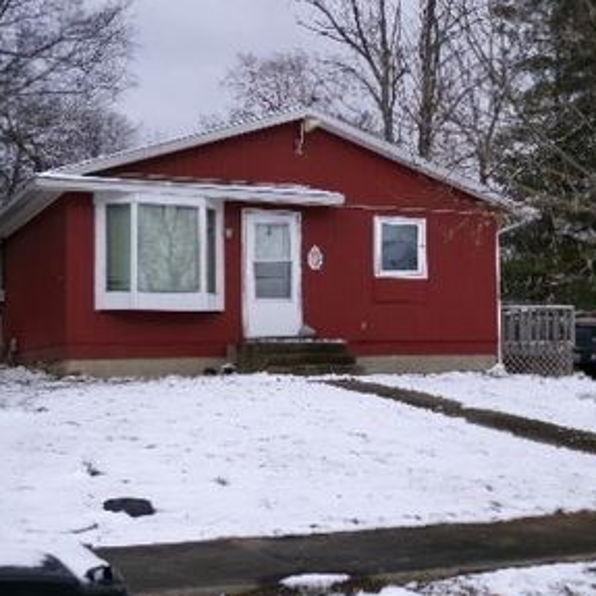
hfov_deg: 29.8
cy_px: 283
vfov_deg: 30.0
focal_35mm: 57
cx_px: 413
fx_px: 1110
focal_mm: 6.6
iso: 100
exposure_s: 1/280
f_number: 4
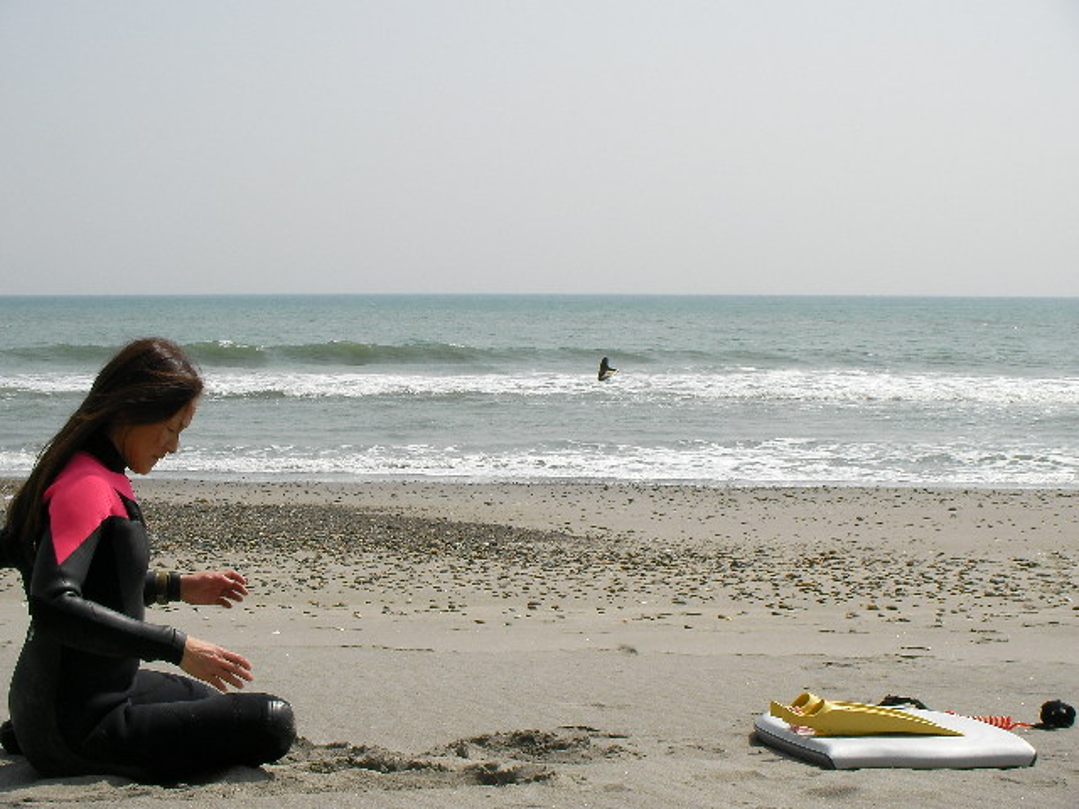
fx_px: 2182
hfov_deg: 27.8
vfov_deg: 21.0
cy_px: 404
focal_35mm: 70
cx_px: 540
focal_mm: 11.6
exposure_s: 1/467
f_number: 5.9
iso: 50
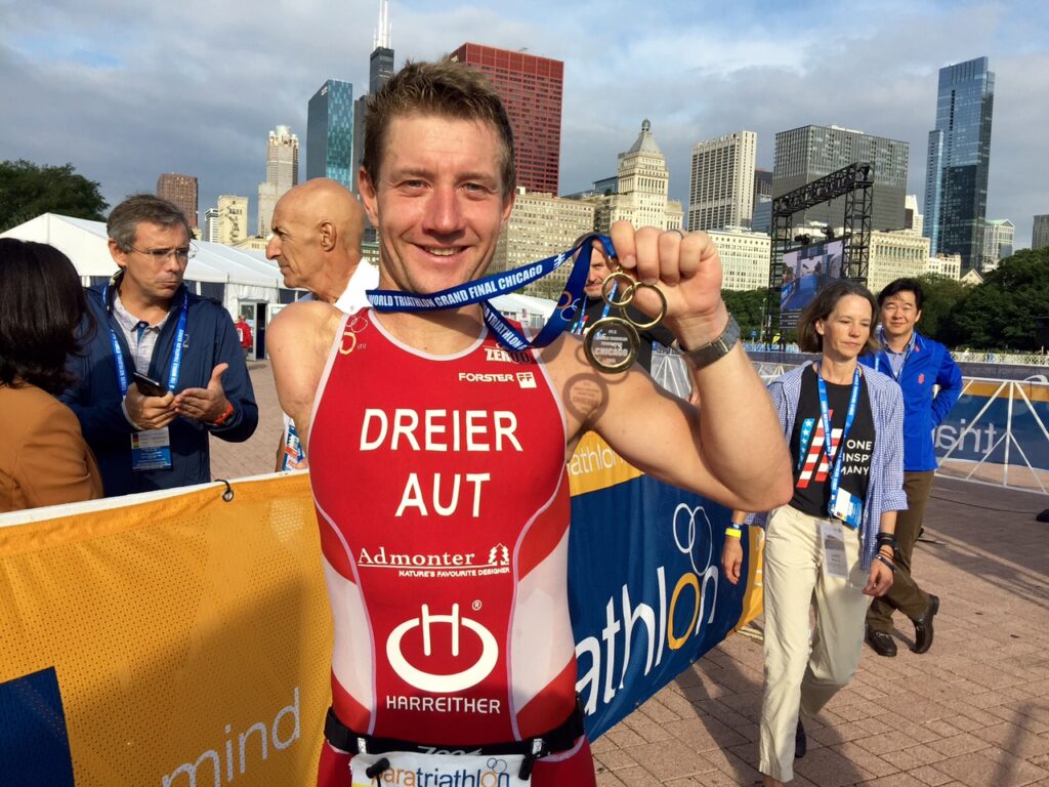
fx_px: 879
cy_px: 394
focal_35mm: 29
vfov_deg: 48.2
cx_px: 524
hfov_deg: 61.7
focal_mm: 4.15
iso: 32
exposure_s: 1/1799
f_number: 2.2
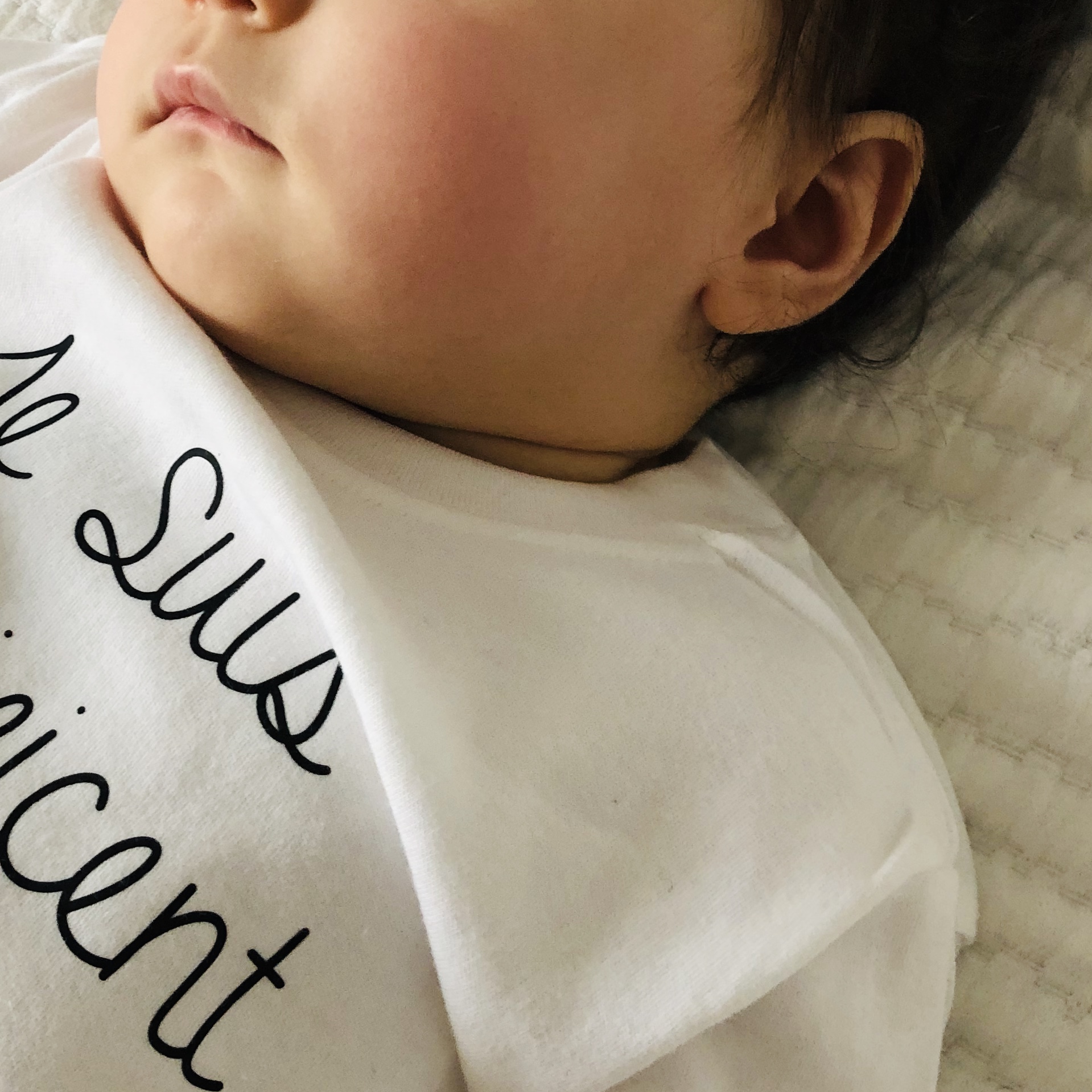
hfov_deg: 32.1
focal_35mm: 52
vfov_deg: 32.5
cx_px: 250
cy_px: 370
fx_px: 1856
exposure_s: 1/15
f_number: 1.8
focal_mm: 4
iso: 64
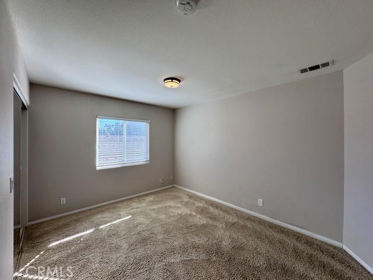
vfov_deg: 85.7
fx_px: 151
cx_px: 186
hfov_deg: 102.1
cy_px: 140
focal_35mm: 14
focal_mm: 2.22
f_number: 2.2
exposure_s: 1/230
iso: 40
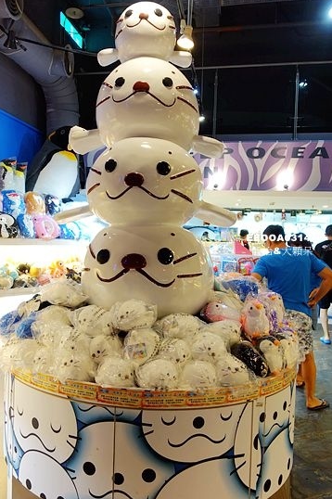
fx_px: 402
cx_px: 141
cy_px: 251
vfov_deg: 63.7
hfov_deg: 44.8
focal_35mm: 29
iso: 160
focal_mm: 8.8
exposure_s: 1/30
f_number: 1.8
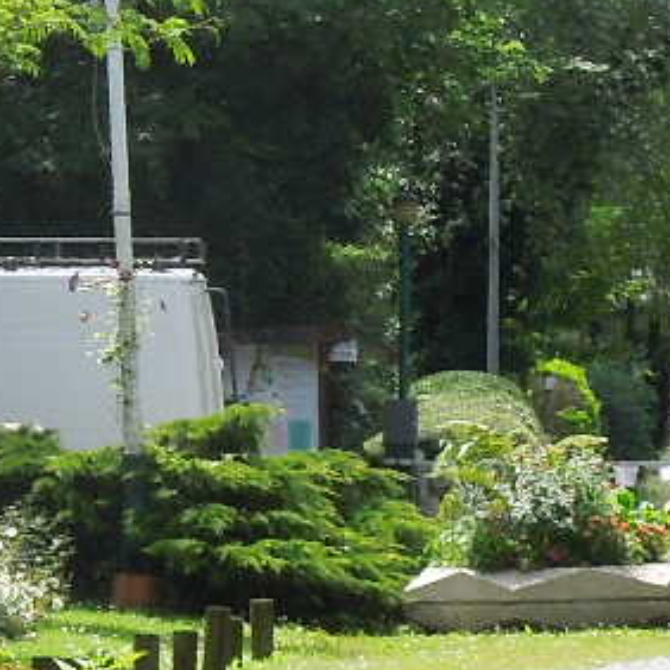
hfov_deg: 3.5
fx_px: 10949
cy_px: 352
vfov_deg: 3.5
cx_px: 211
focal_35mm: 500
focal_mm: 14.1
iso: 100
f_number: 4.5
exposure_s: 1/320
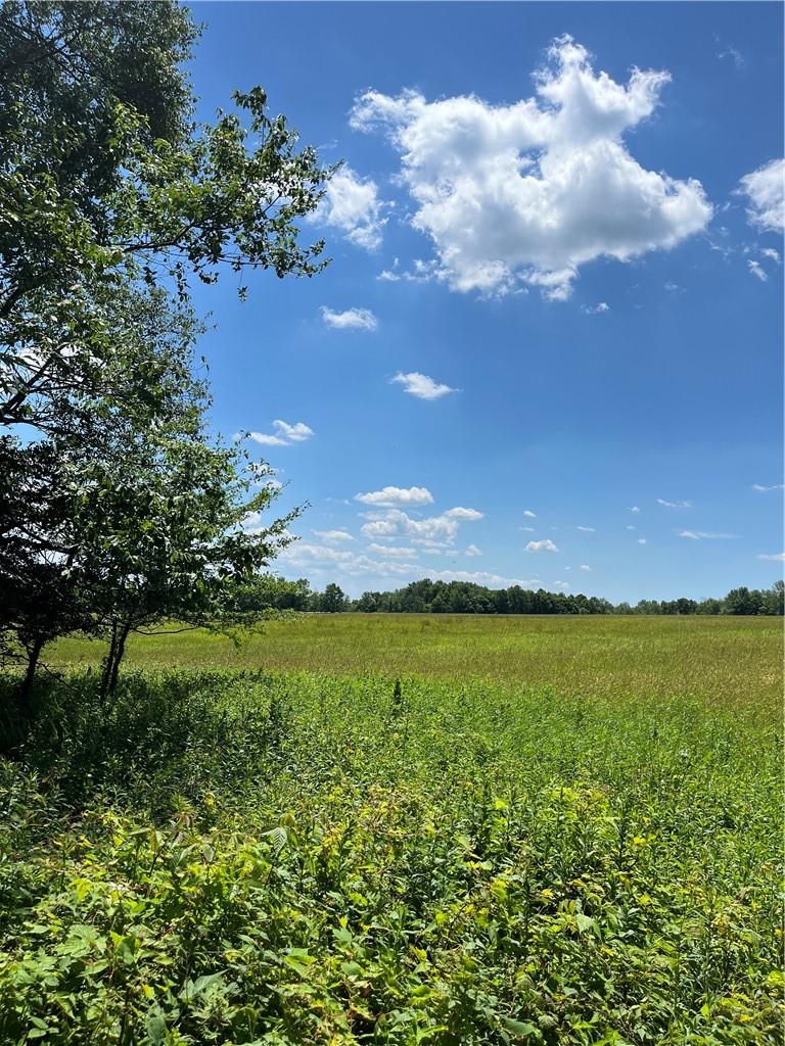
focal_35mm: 26
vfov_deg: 67.3
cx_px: 392
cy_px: 523
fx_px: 786
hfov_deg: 53.1
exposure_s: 1/6173
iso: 50
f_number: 1.6
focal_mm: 5.1
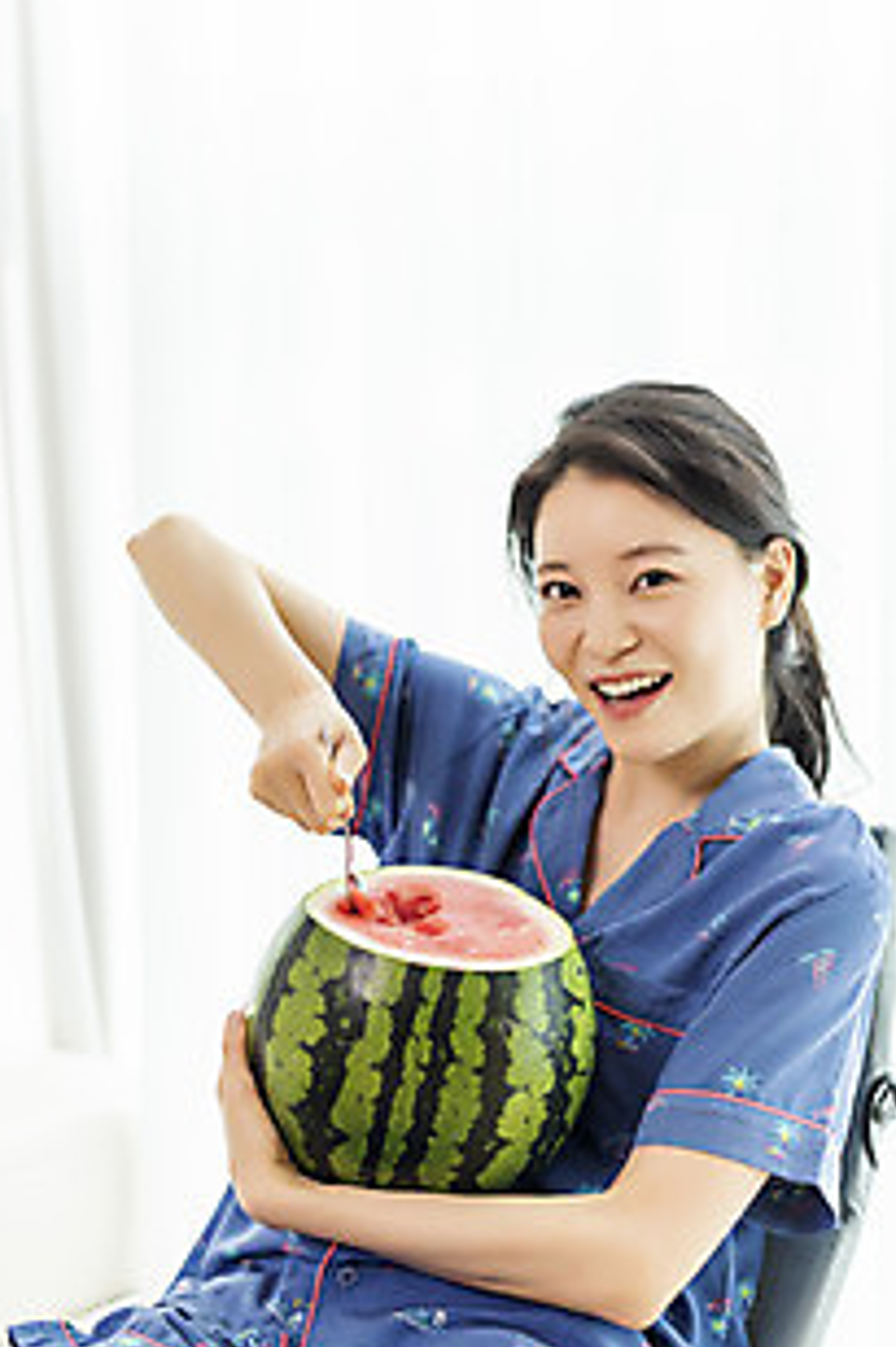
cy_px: 774
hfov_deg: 20.9
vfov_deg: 30.9
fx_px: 2429
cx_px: 452
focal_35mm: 65
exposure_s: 1/160
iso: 125
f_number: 2
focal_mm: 50
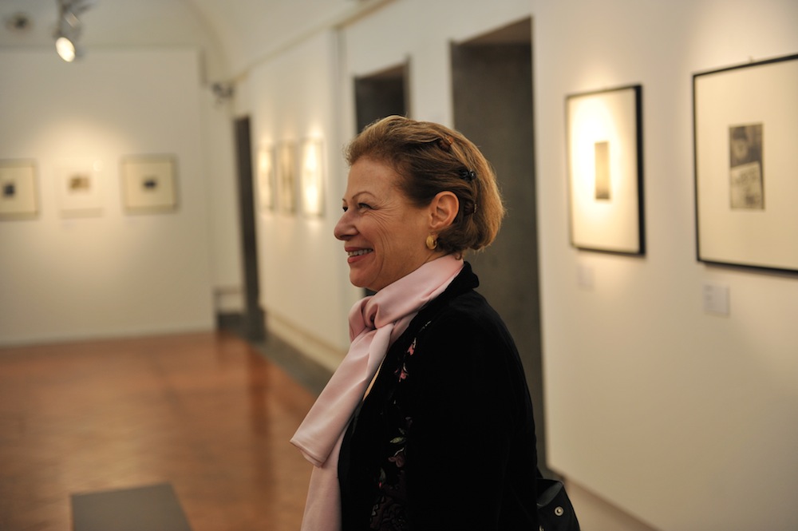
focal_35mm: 56
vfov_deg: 24.2
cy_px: 266
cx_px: 399
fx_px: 1240
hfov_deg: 35.7
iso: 560
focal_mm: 56
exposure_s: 1/125
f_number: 2.8
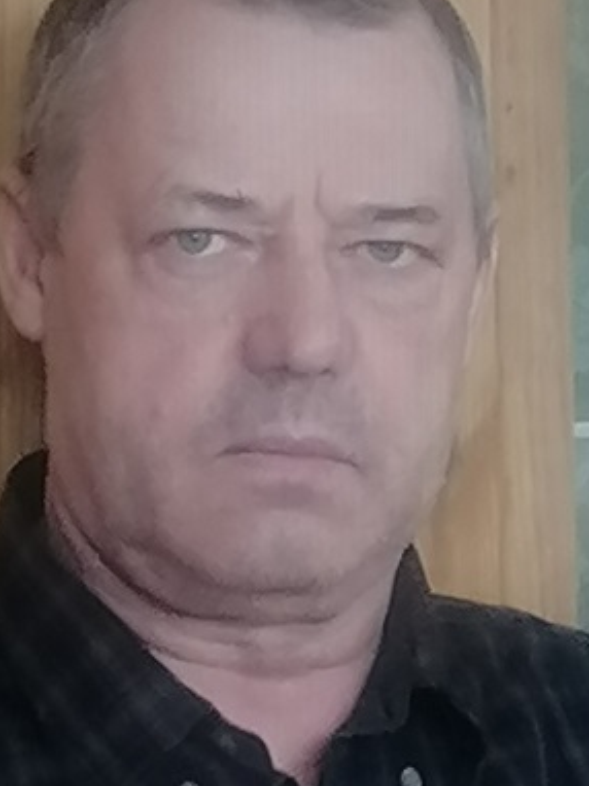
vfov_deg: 9.8
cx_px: 277
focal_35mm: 203
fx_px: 4611
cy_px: 360
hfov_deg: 7.3
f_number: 1.8
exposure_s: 1/50
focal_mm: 3.62
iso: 160
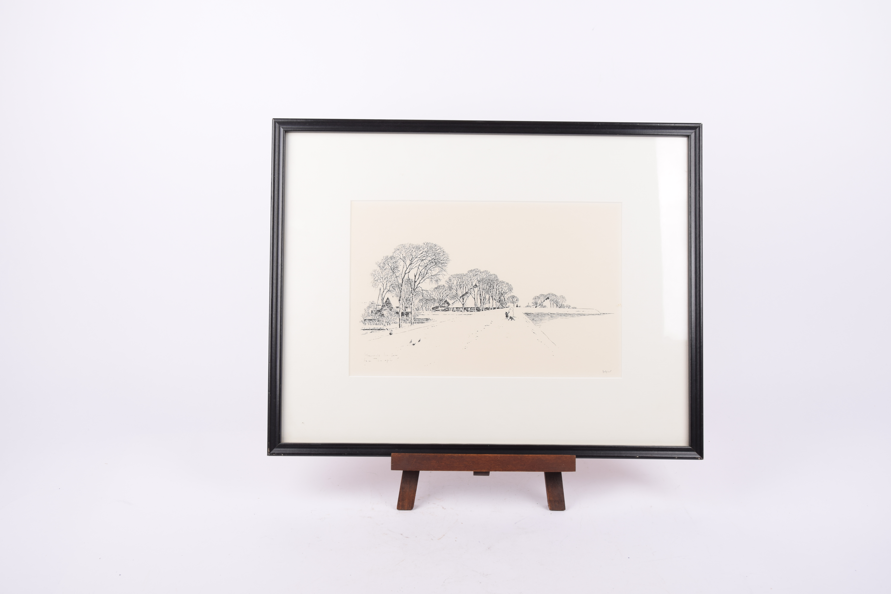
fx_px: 965
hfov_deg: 49.6
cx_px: 446
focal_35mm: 39
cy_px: 297
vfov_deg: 34.2
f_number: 8
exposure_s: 1/100
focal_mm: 26
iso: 100
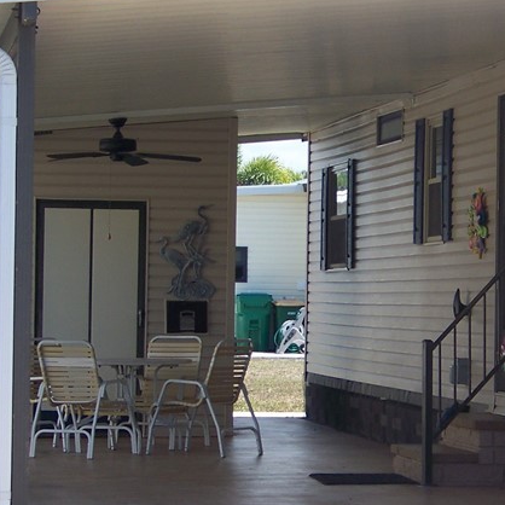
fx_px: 2789
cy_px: 302
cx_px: 391
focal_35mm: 169
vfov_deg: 10.3
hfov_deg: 10.3
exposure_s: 1/400
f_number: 3.2
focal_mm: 13.2
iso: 64
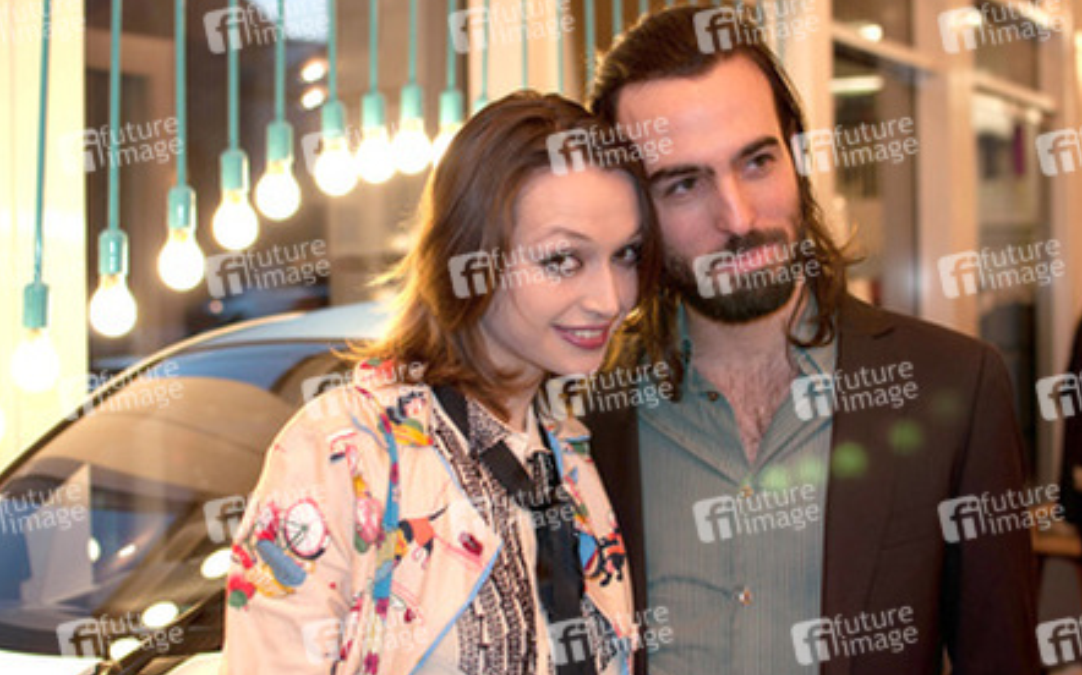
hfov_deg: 37.2
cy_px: 330
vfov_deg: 23.7
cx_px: 545
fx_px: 1607
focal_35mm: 55
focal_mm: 35
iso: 320
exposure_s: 1/125
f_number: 2.8
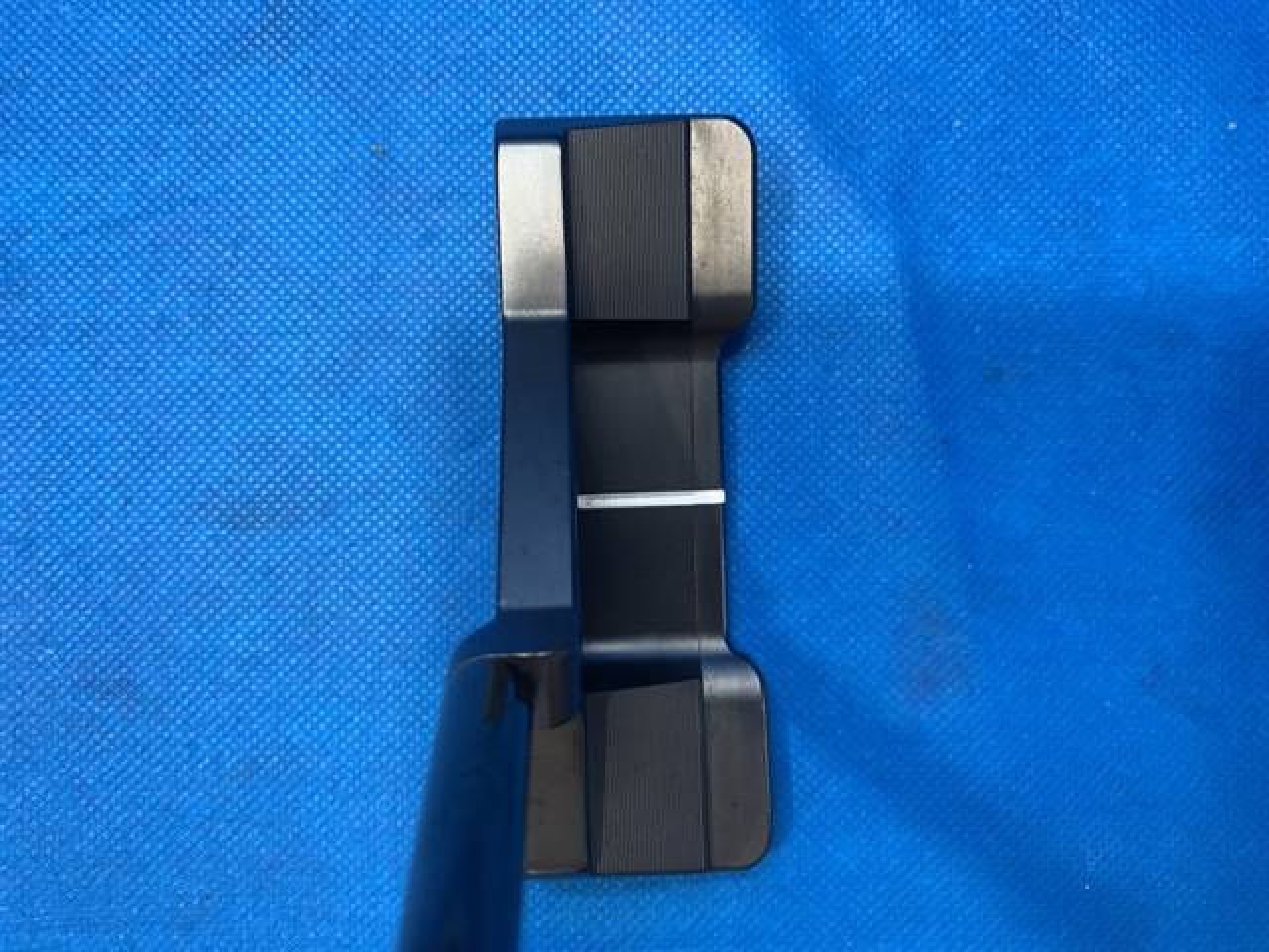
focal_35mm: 26
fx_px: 953
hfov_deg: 67.3
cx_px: 634
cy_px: 476
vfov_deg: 53.1
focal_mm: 4.25
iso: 125
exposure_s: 1/60
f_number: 1.8
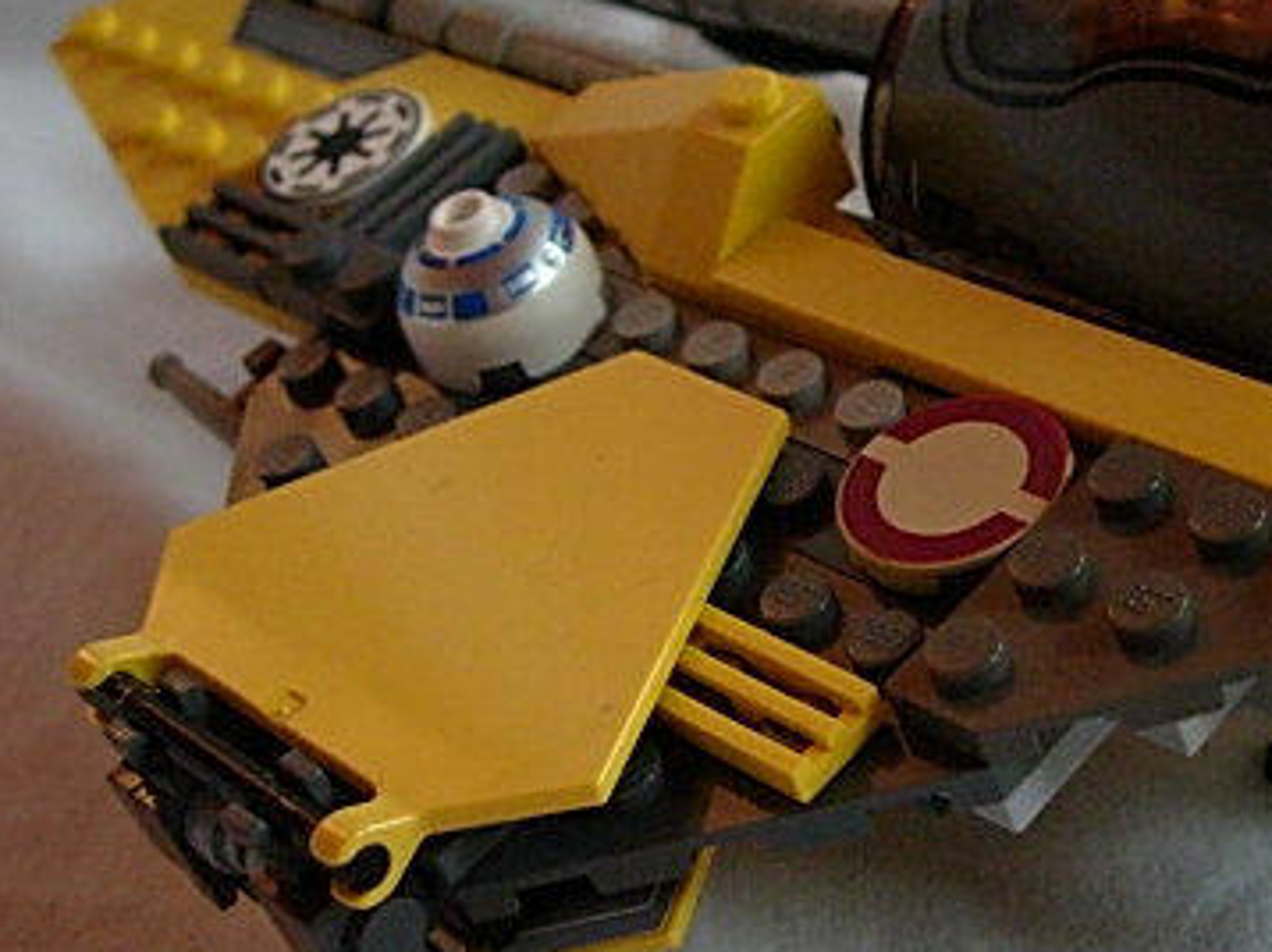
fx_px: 2497
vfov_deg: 21.6
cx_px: 1013
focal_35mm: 68
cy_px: 416
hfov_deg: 28.0
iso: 400
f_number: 2.8
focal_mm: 7.8
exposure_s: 1/57
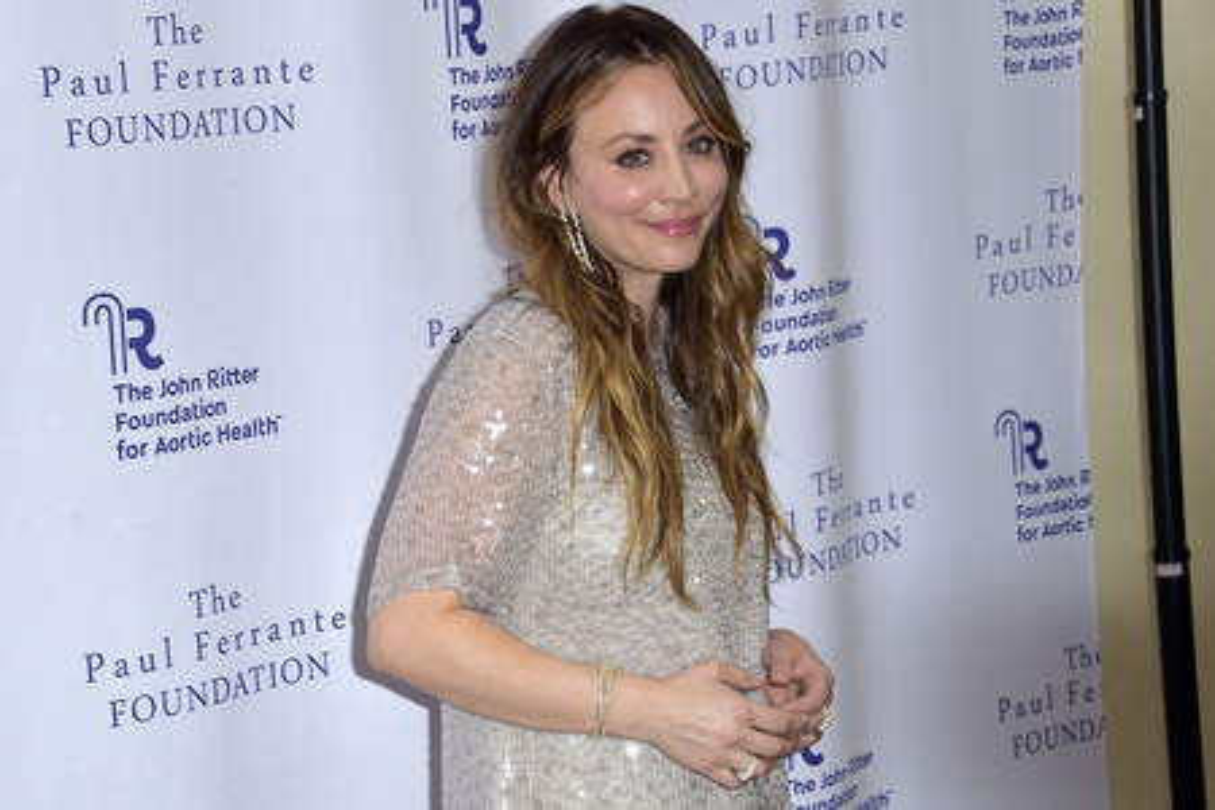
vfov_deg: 17.5
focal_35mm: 78
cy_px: 405
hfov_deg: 26.0
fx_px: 2632
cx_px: 608
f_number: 6.3
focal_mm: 78
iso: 500
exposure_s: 1/250
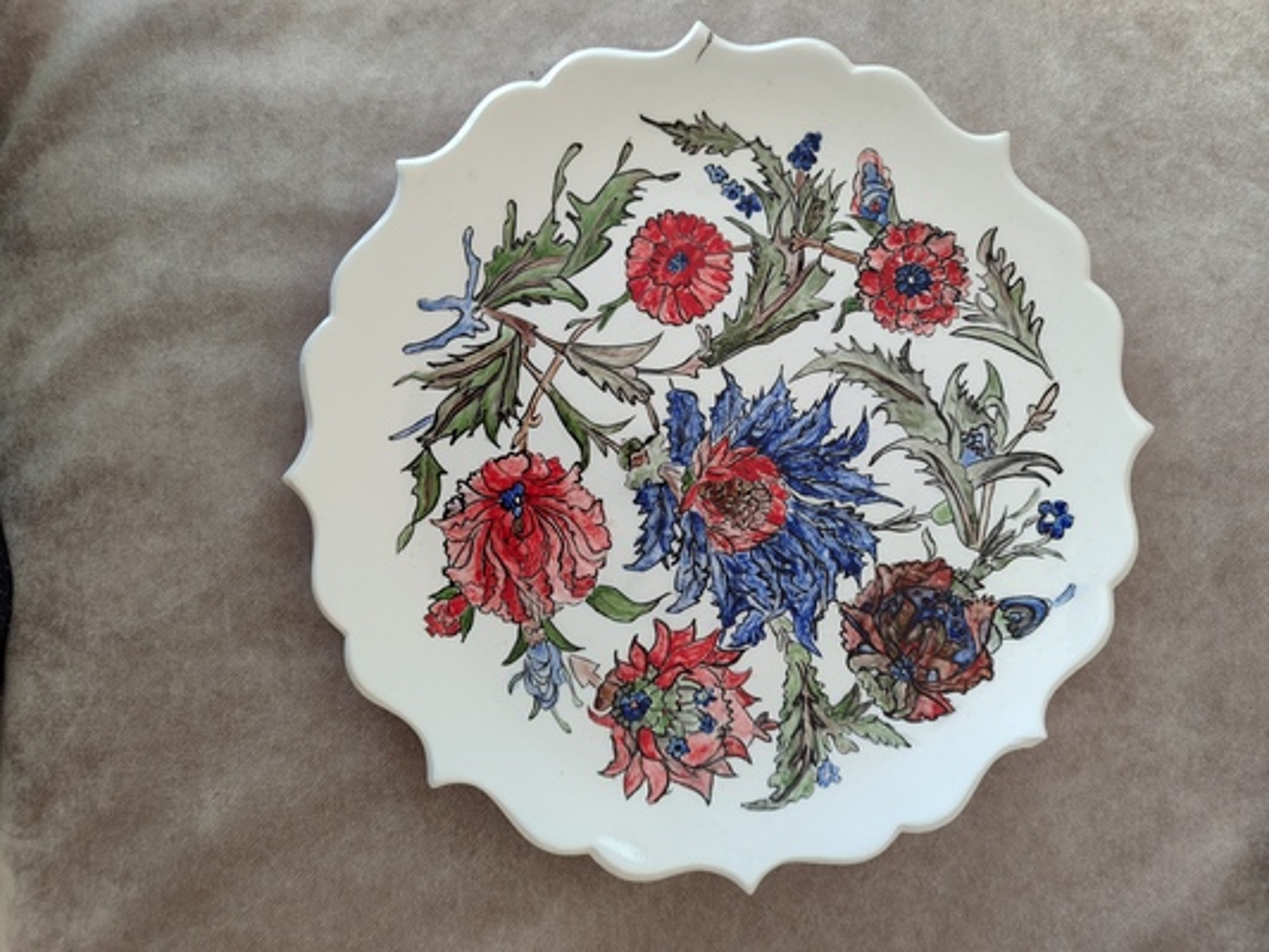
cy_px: 476
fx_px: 917
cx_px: 634
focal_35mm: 25
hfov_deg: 69.4
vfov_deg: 54.9
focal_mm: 5.95
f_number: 1.89
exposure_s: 1/50
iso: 226
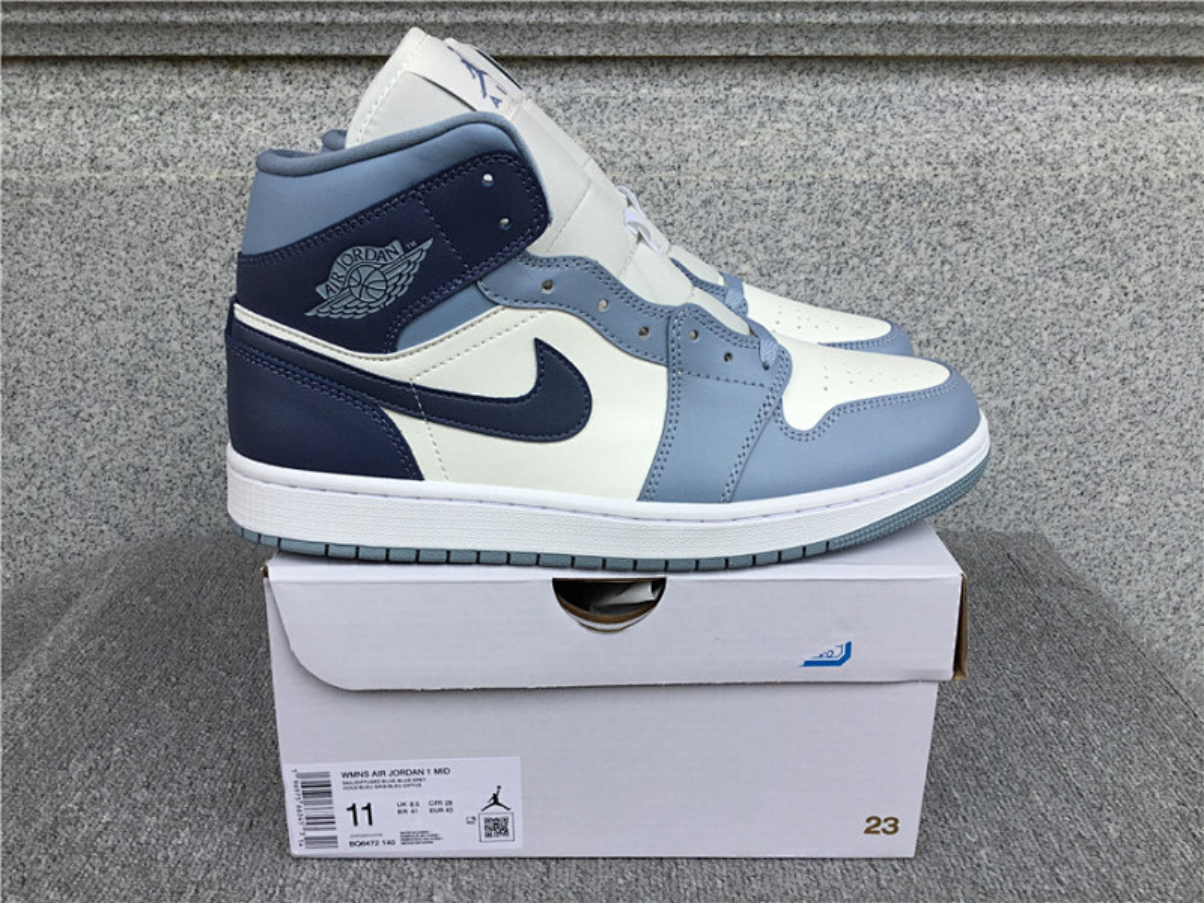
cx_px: 602
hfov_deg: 58.4
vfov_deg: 45.4
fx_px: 1078
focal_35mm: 31
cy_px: 452
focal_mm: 3.3
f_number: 2.4
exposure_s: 1/286
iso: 25
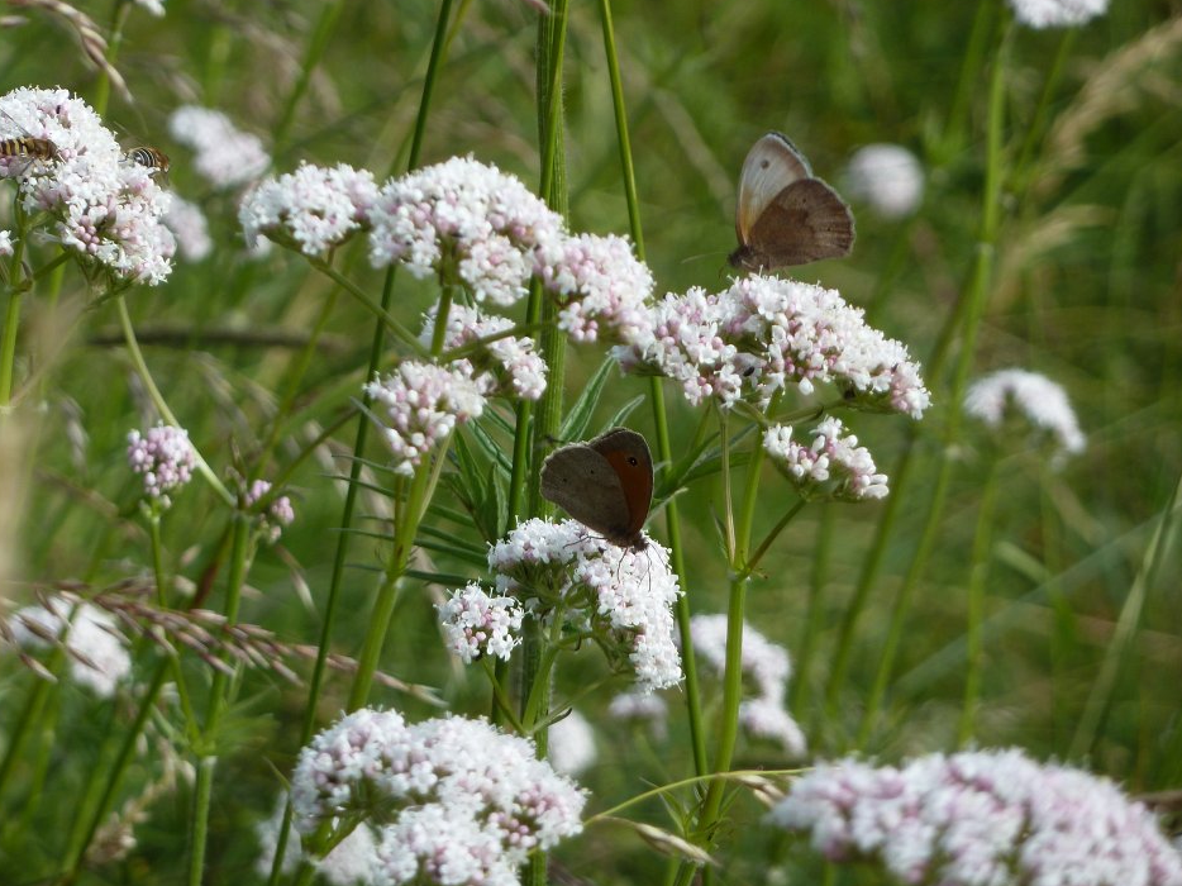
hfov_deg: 6.0
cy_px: 467
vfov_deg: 4.5
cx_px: 594
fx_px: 11231
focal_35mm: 329
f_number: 4.9
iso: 80
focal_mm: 49.2
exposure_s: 1/250
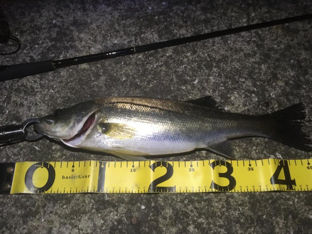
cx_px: 159
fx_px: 270
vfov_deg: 46.8
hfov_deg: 60.0
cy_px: 118
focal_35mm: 30
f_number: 2.2
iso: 250
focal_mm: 4.15
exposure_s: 1/30
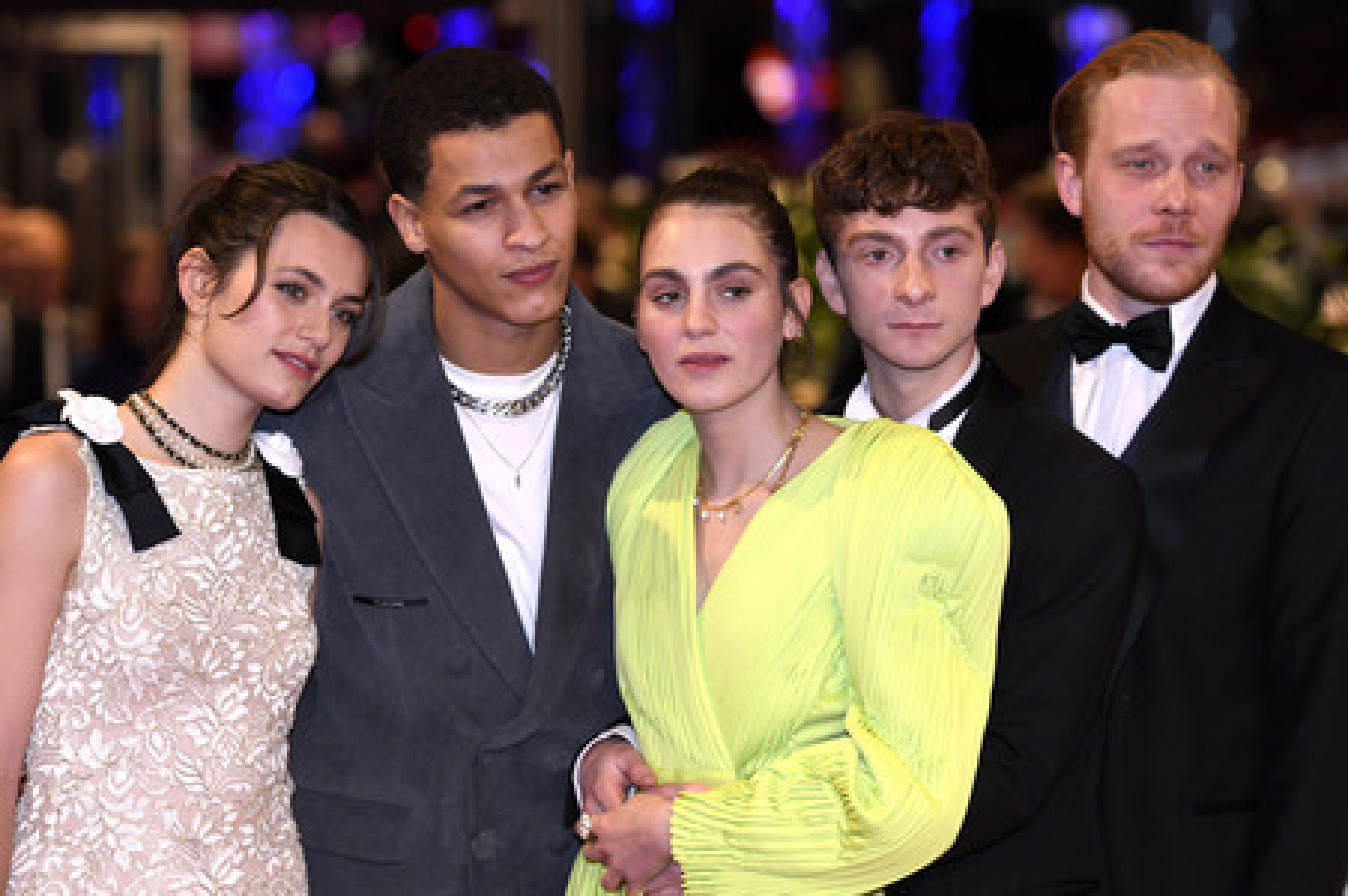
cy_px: 448
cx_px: 674
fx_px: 4565
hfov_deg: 16.8
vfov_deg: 11.2
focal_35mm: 122
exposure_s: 1/500
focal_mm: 122
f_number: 3.5
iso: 1250
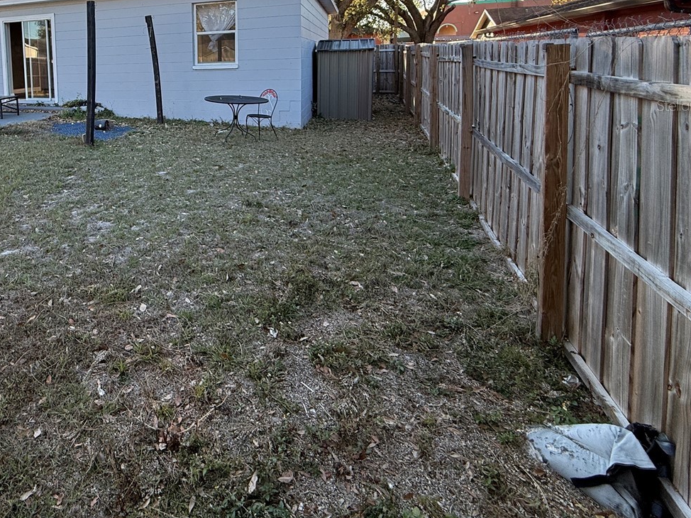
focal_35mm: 23
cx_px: 156
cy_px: 105
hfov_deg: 68.1
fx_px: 459
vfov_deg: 54.9
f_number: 2.2
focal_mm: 2.22
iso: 64
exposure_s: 1/336
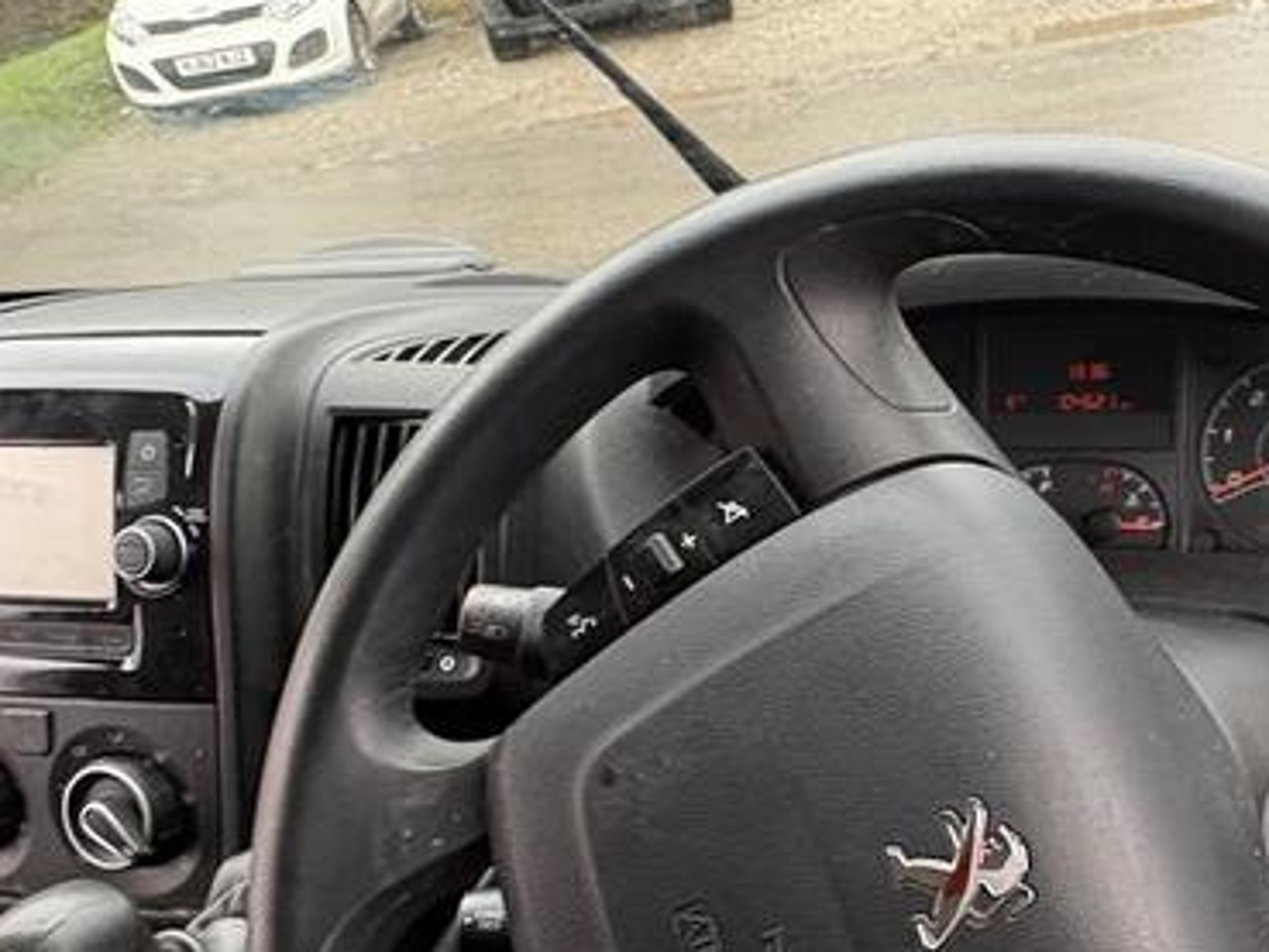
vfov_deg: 41.6
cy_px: 581
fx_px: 1247
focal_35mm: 34
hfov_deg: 52.3
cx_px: 901
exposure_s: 1/75
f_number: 2.2
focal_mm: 2.22
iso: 200
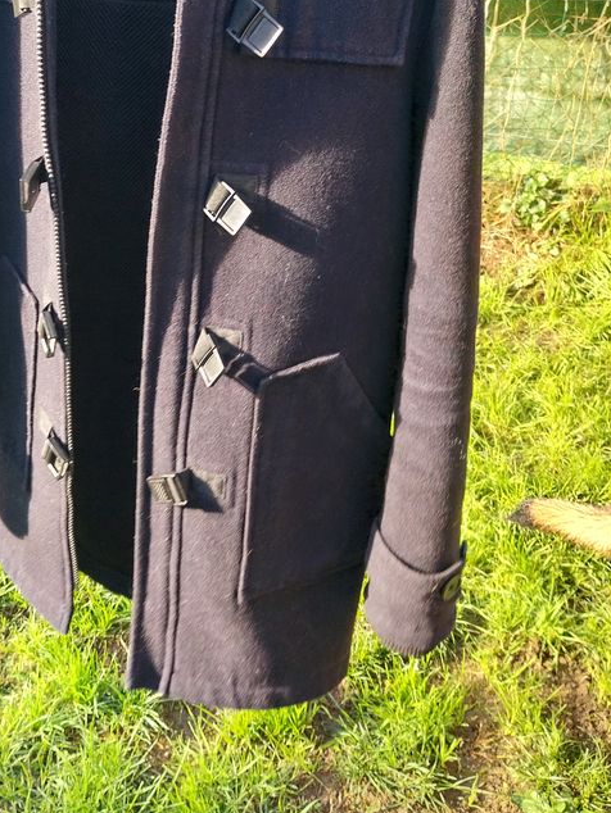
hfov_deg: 34.7
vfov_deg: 44.6
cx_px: 191
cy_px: 227
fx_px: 964
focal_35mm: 41
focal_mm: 4
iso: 40
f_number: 1.8
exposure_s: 1/50
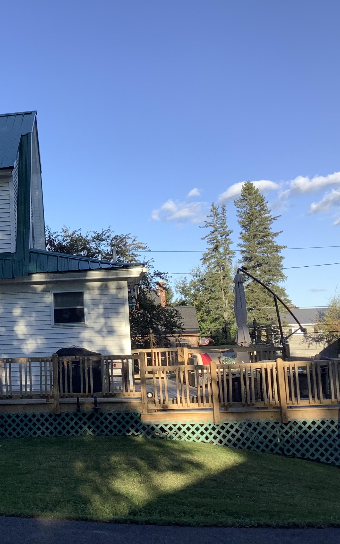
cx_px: -6
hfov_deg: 27.4
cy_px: 272
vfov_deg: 45.3
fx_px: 652
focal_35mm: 44
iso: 25
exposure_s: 1/627
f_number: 2.4
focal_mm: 3.3
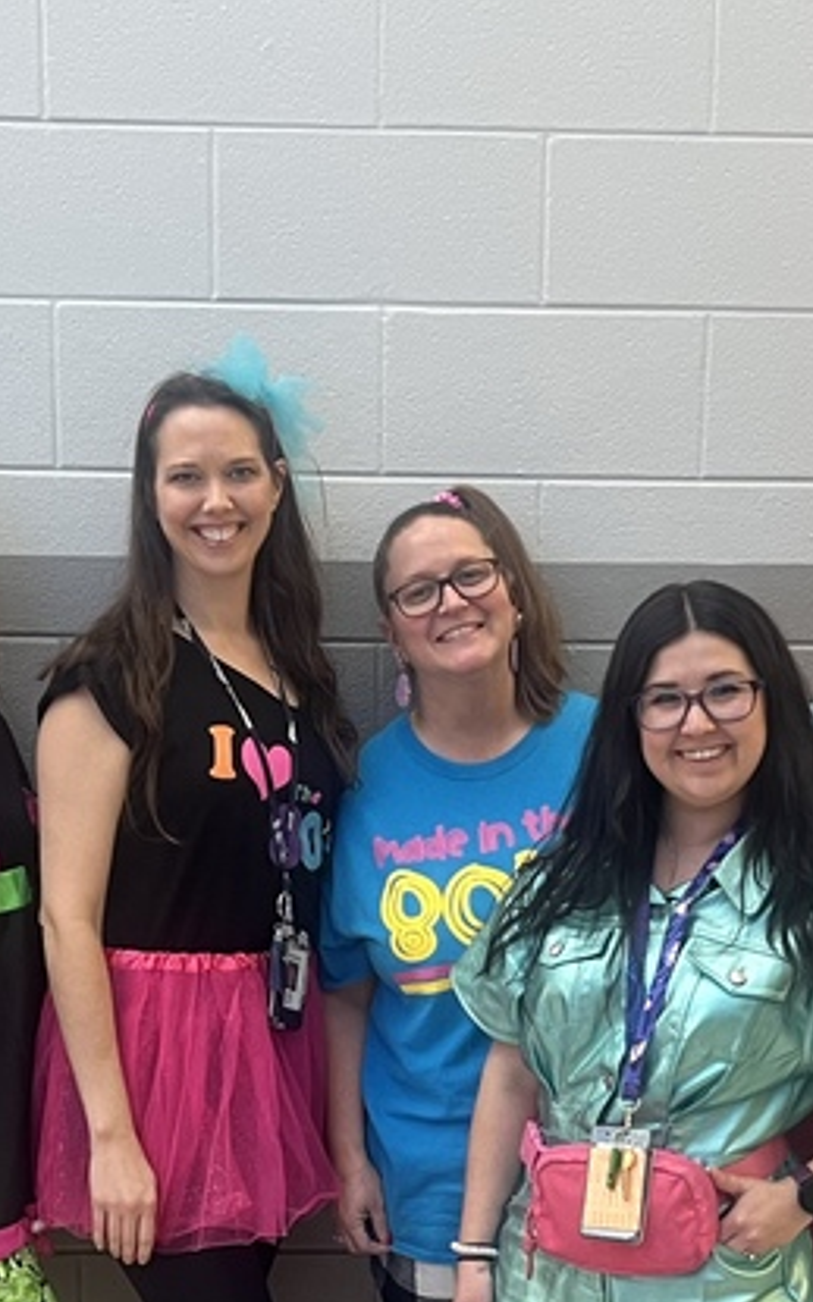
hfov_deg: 19.1
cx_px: 436
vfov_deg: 29.3
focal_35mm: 68
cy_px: 1092
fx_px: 2413
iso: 200
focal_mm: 5.7
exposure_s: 1/60
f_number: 1.5
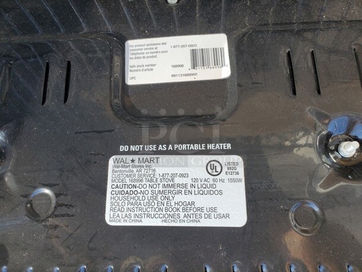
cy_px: 136
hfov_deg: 67.3
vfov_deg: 53.1
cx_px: 181
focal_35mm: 26
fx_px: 272
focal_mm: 4.3
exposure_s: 1/164
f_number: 2.4
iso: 50
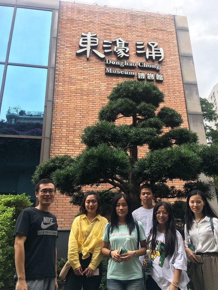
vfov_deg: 58.3
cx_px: 112
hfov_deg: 45.4
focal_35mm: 31
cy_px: 153
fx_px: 260
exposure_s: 1/315
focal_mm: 4.15
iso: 25
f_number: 2.2
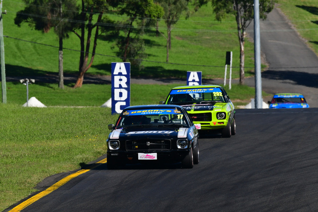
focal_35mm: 630
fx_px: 5567
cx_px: 159
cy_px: 106
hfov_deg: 3.3
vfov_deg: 2.2
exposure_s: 1/640
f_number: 13
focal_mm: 420
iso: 400
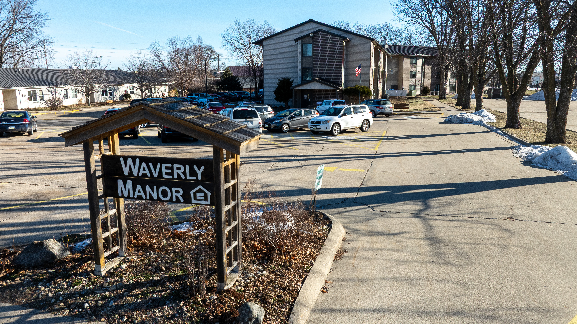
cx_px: 286
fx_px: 413
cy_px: 155
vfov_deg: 42.9
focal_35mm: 27
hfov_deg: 69.9
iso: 100
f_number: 5.6
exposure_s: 1/400
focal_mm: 12.29
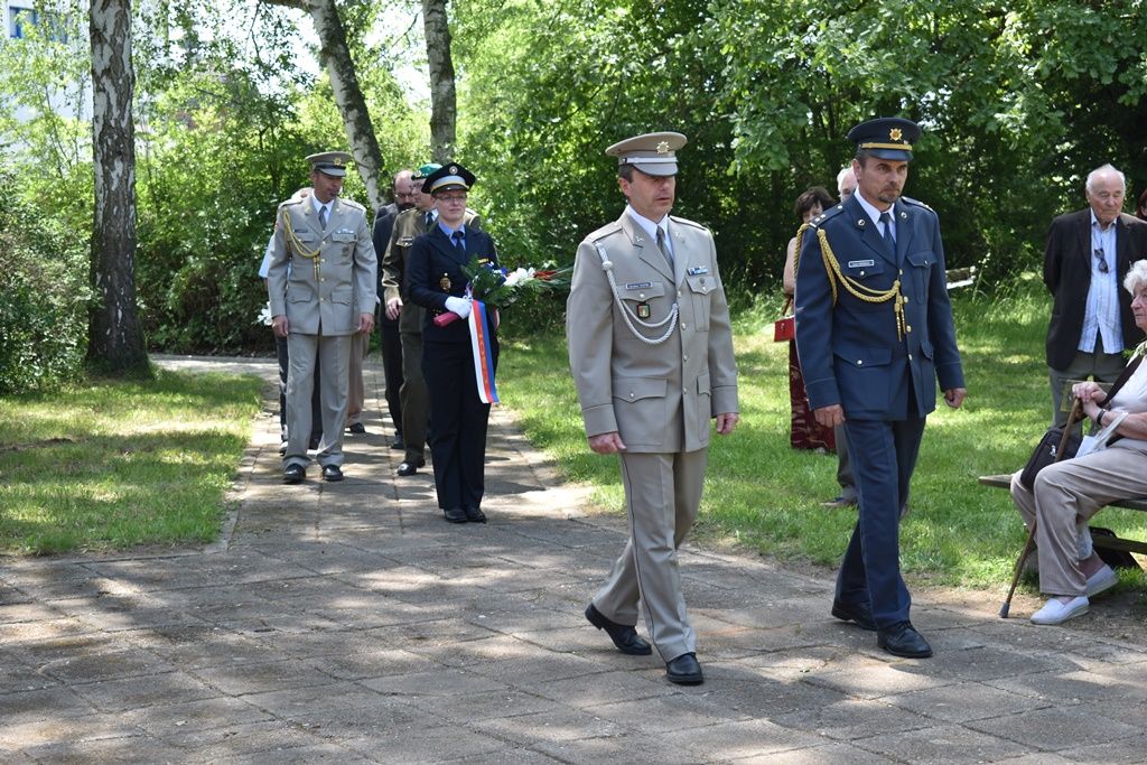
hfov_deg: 28.1
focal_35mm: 72
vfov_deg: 18.9
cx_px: 574
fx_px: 2294
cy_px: 382
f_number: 5.3
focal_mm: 48
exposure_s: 1/80
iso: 140
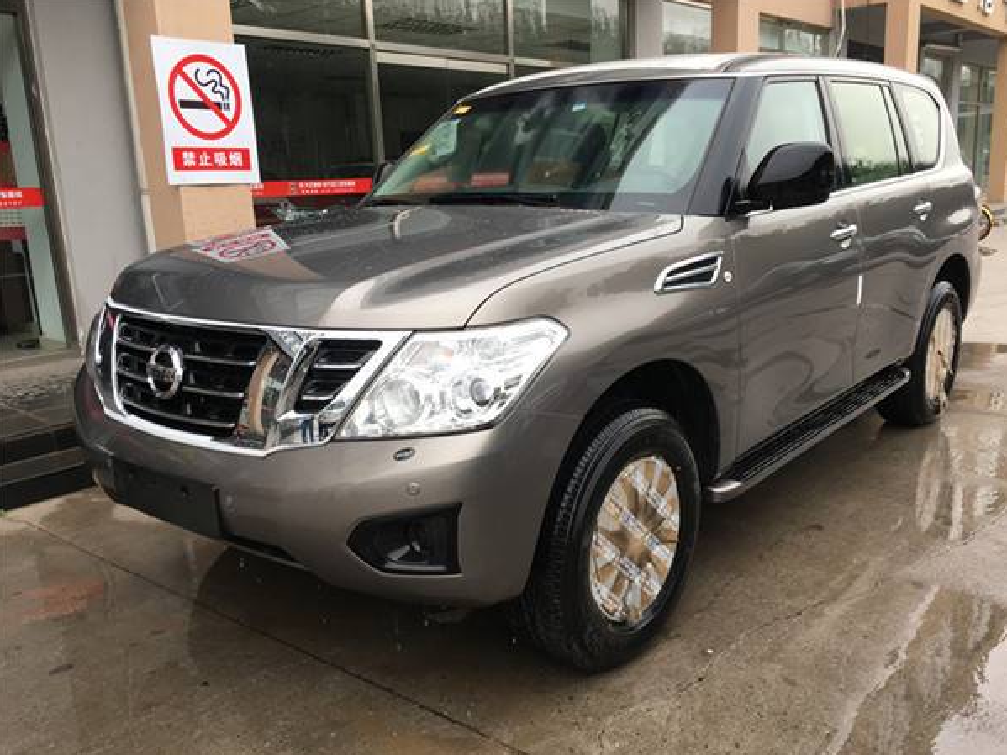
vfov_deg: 45.4
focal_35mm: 31
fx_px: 902
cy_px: 397
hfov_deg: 58.3
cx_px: 533
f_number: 2.2
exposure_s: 1/100
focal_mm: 4.15
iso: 32
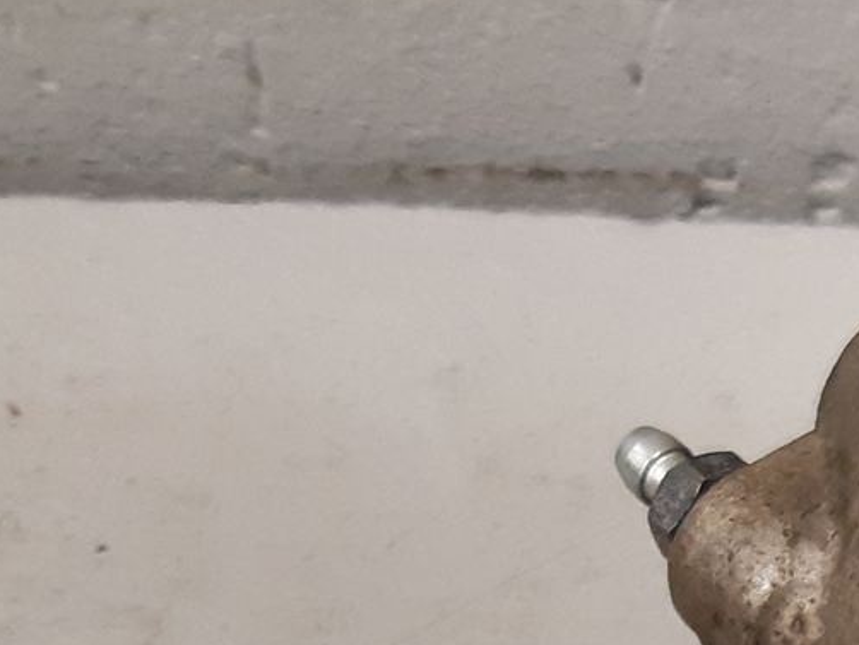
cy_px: 1020
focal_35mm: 106
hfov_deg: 17.4
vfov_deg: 13.1
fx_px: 2632
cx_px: 1112
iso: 200
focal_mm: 3.93
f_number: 1.7
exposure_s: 1/50
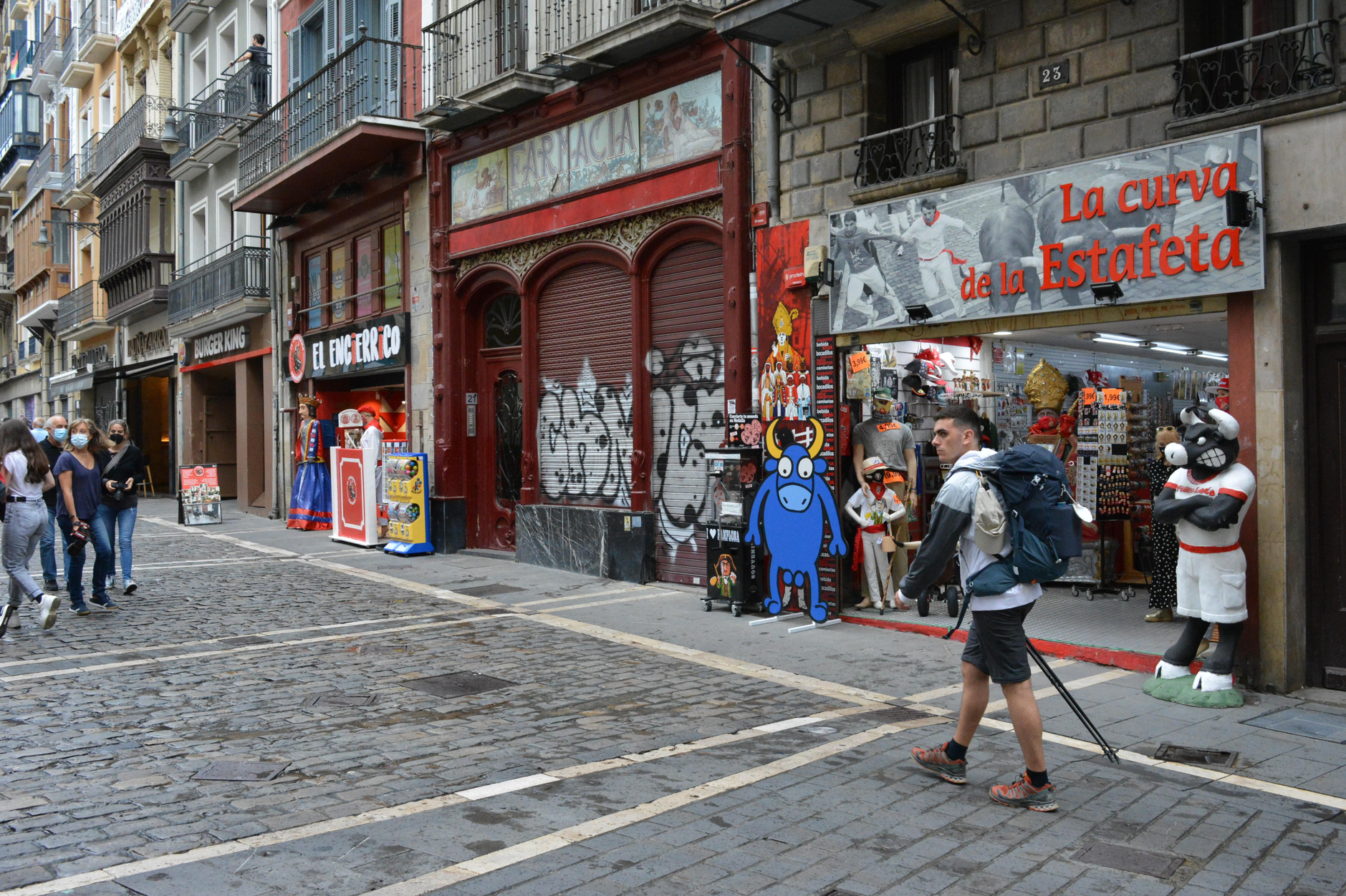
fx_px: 1253
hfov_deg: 56.5
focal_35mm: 34
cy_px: 429
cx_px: 676
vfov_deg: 39.4
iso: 2500
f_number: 5.6
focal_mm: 21
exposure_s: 1/500
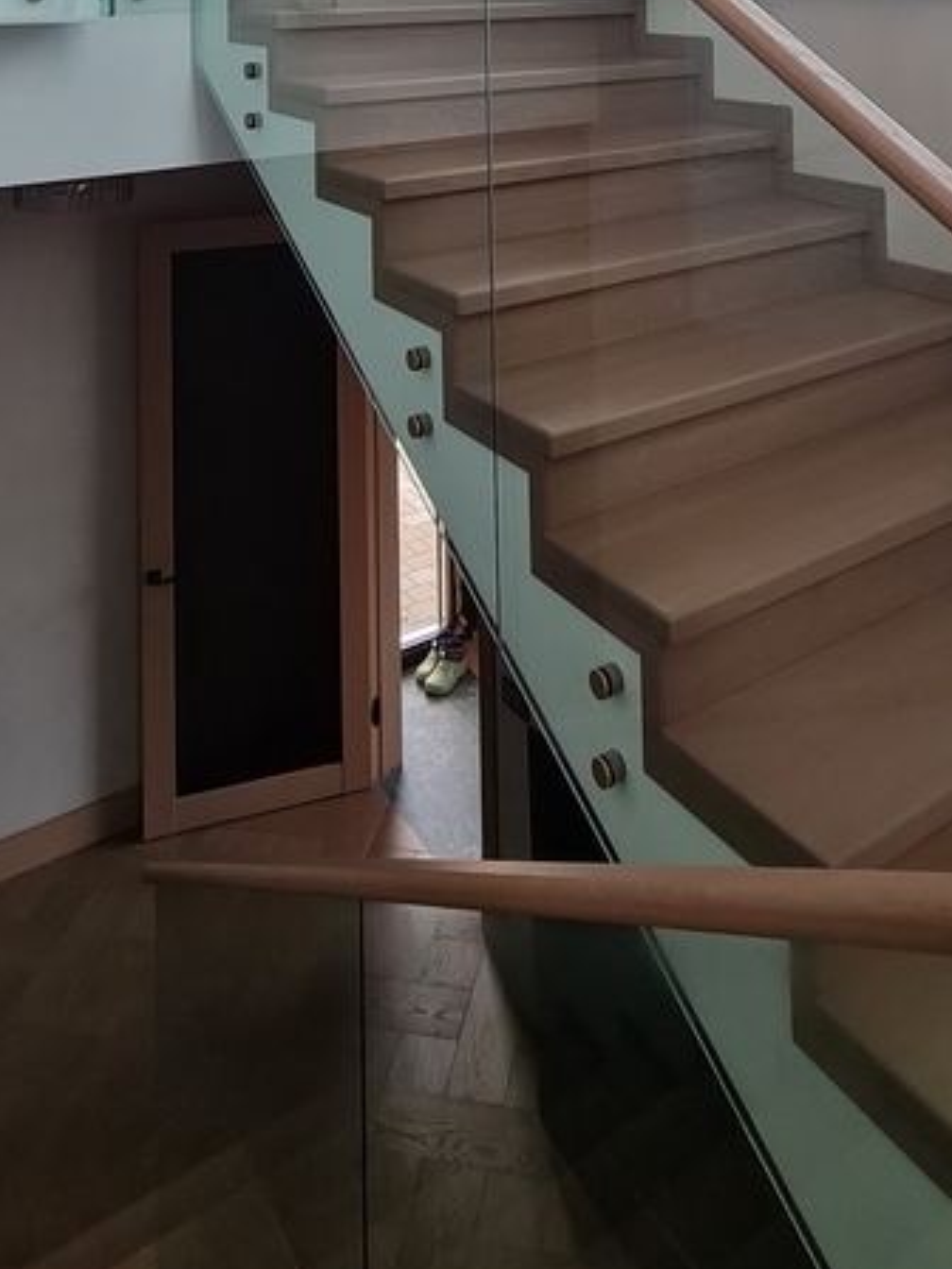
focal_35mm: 29
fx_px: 1063
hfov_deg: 48.1
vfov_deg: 47.4
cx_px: 541
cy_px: -82
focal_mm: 2.2
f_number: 2.2
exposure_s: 1/100
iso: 100
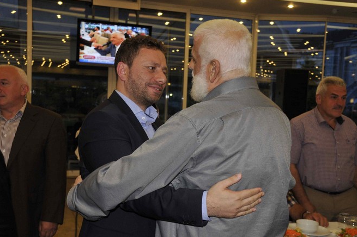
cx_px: 181
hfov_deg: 42.8
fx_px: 456
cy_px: 117
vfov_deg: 29.2
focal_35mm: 46
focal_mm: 30
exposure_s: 1/60
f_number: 6.3
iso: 640
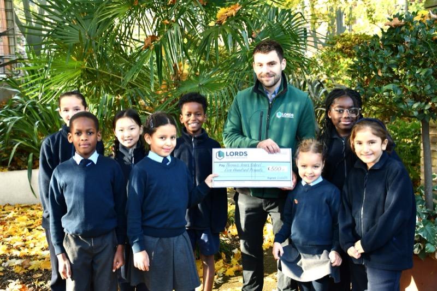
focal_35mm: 45
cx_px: 218
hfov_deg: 43.6
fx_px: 546
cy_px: 146
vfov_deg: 29.9
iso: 450
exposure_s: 1/250
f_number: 4
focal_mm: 30
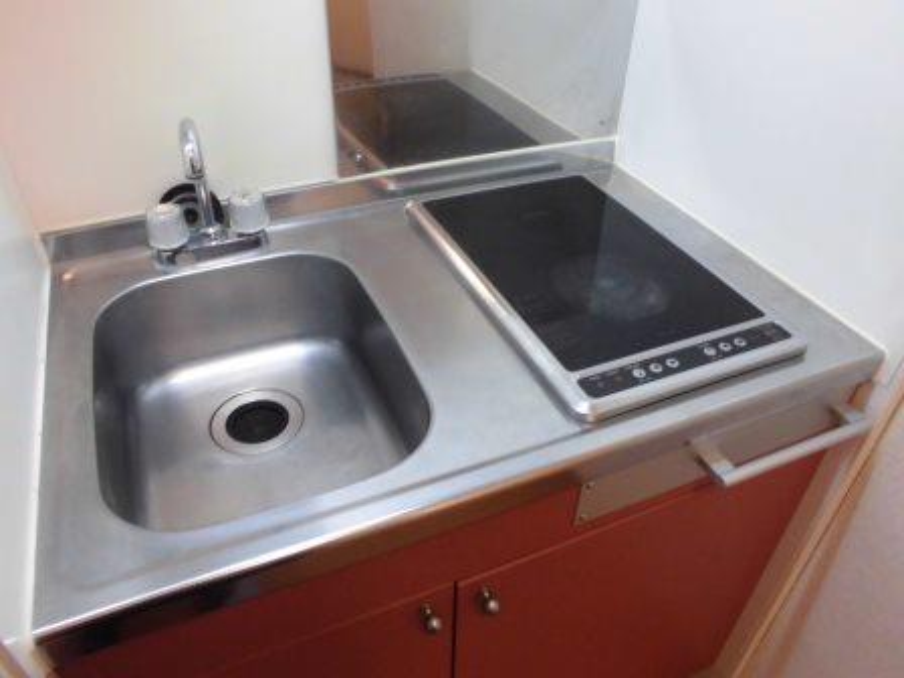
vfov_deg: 53.1
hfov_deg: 67.3
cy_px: 339
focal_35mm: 26
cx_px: 452
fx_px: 679
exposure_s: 1/15
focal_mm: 4.6
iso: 400
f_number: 3.5
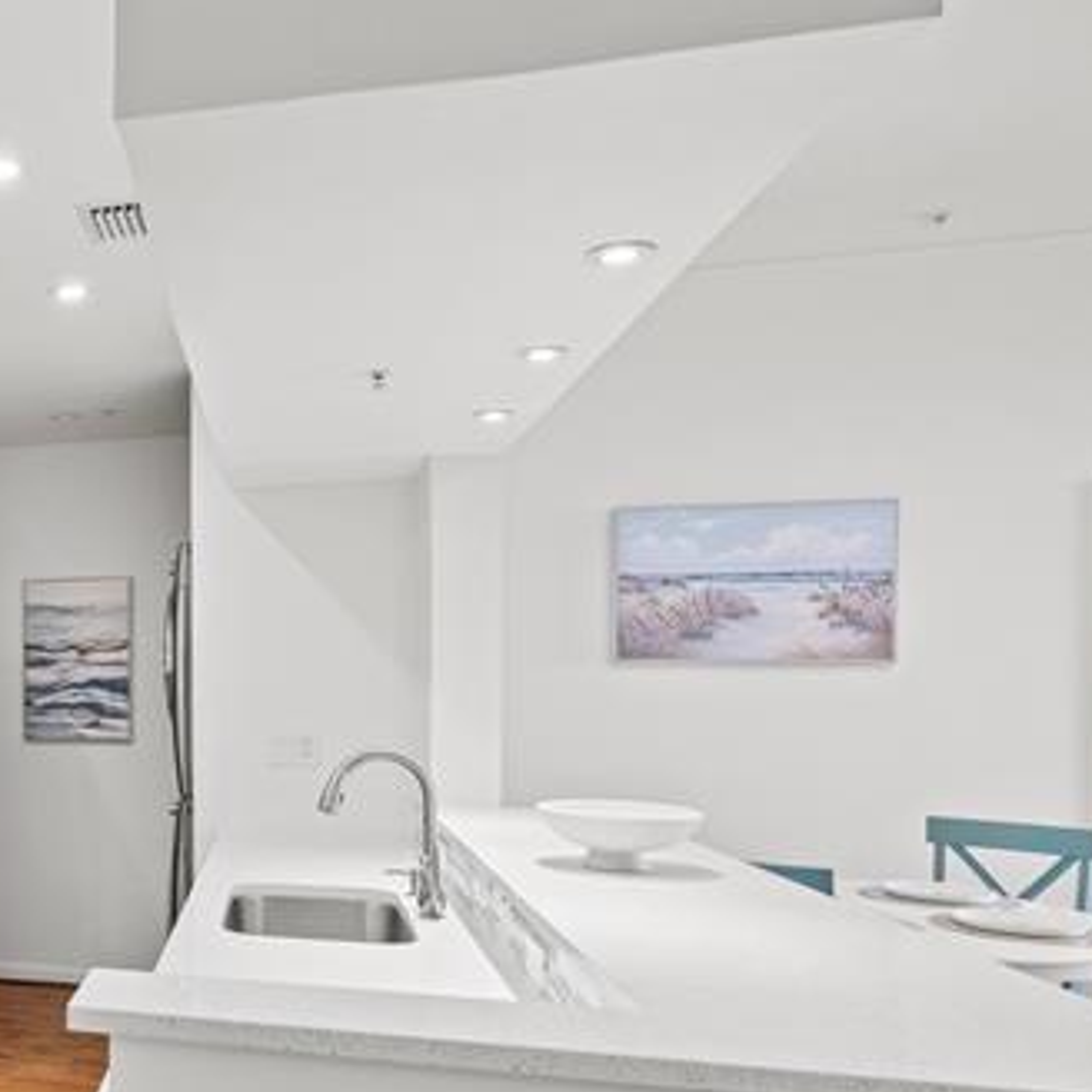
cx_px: -87
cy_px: 664
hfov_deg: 43.9
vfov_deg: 55.1
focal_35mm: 29
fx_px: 1035
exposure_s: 1/13
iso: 500
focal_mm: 14
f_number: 8
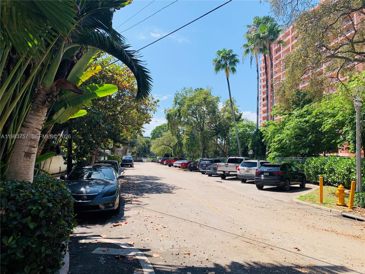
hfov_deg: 67.3
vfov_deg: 53.1
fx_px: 274
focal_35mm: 26
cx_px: 182
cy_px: 137
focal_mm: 4.25
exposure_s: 1/1953
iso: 25
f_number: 1.8
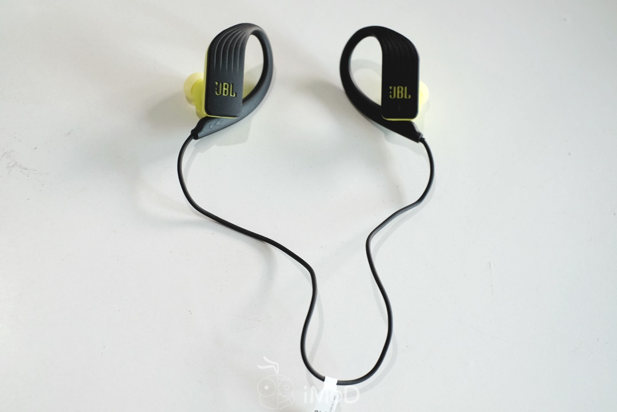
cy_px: 206
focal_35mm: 53
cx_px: 308
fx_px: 908
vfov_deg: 25.5
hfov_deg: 37.5
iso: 500
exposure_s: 1/38
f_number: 4
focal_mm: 35
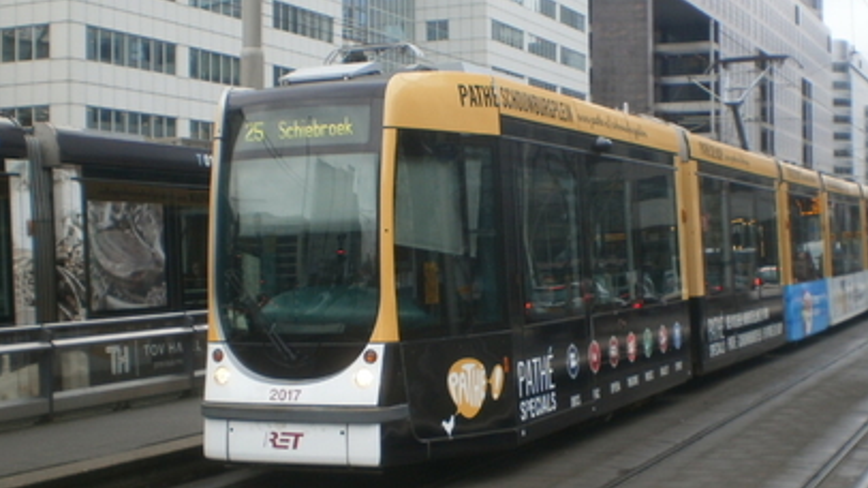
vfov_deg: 20.7
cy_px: 265
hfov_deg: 36.0
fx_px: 1334
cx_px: 487
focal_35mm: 58
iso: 100
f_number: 4.6
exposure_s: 1/80
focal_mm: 6.3
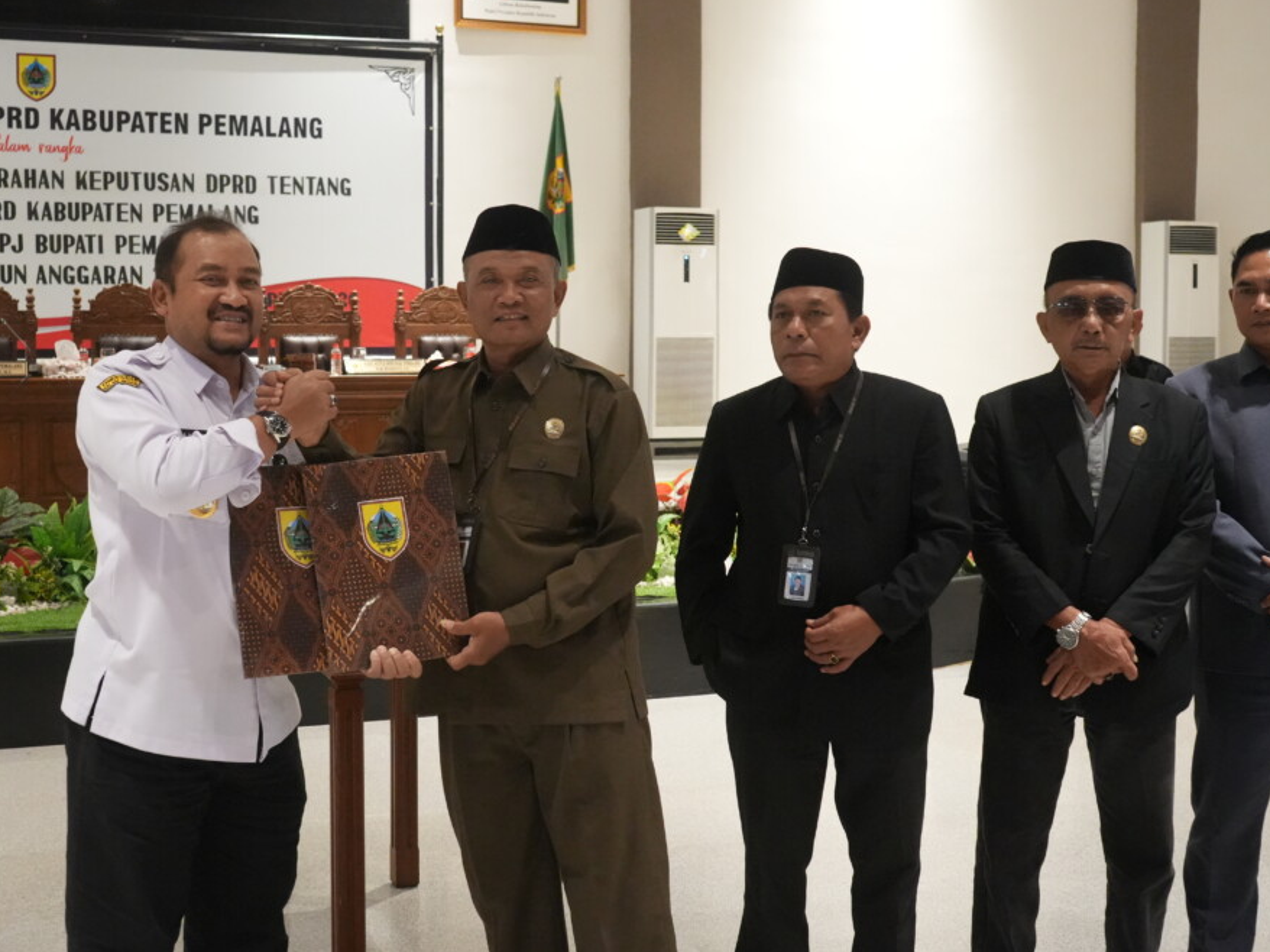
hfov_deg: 41.1
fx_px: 1687
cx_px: 515
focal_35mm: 46
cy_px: 388
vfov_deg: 31.4
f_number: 5.6
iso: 10000
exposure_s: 1/100
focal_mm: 35
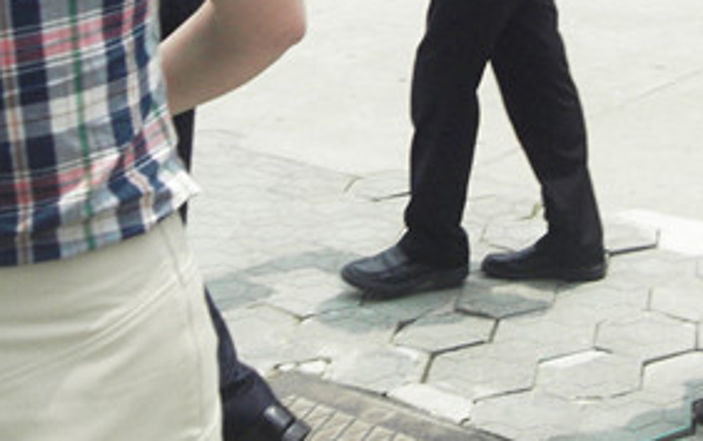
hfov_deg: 26.7
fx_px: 1381
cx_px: 735
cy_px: -126
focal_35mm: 72
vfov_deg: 17.1
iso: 80
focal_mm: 4.3
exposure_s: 1/250
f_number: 7.3
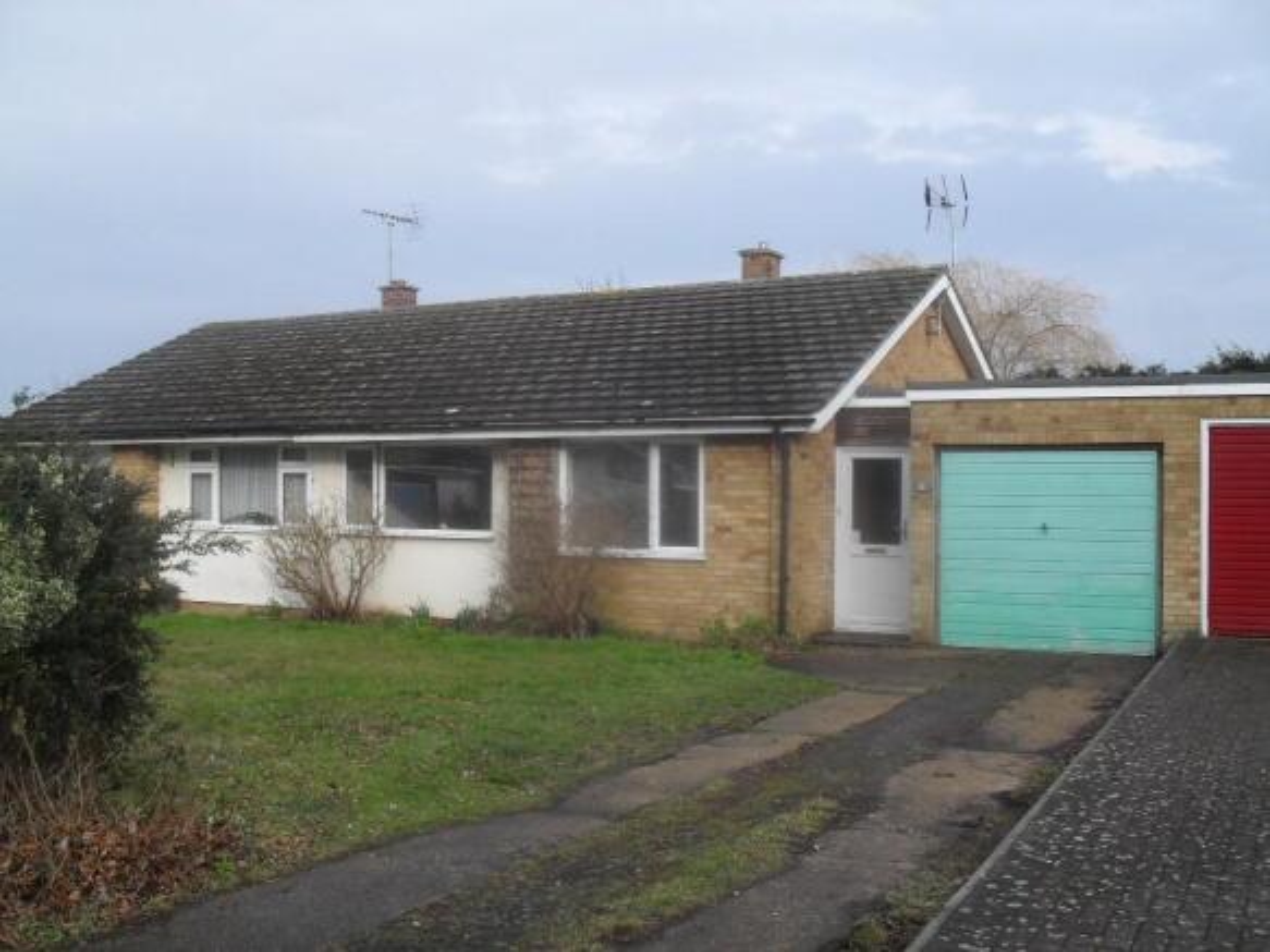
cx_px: 635
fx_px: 1284
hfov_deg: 52.6
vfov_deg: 40.7
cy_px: 476
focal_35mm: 35
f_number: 8.4
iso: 100
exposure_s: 1/125
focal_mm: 6.3
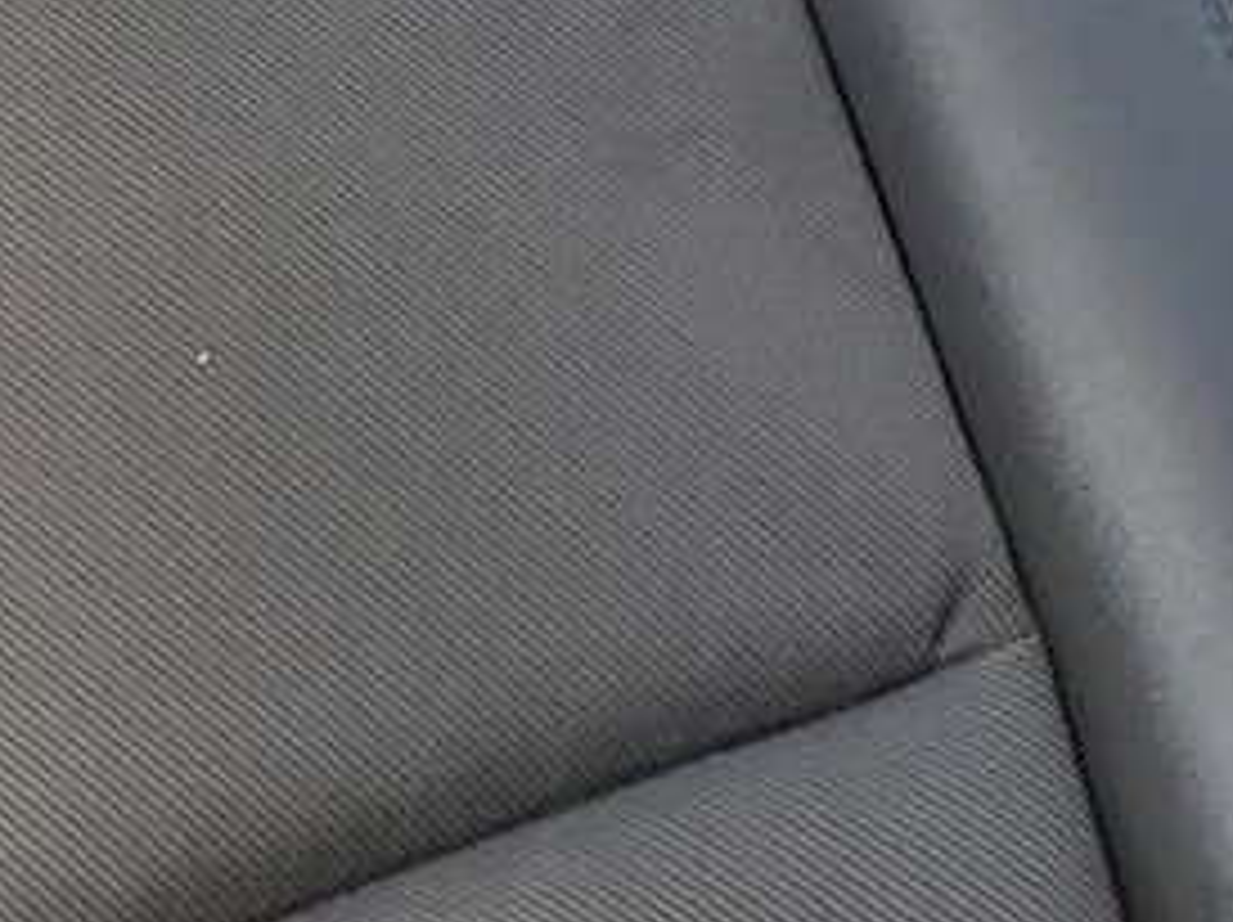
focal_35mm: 152
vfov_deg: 8.6
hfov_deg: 13.0
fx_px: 5409
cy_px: -1489
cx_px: 405
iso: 50
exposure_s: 1/167
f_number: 1.5
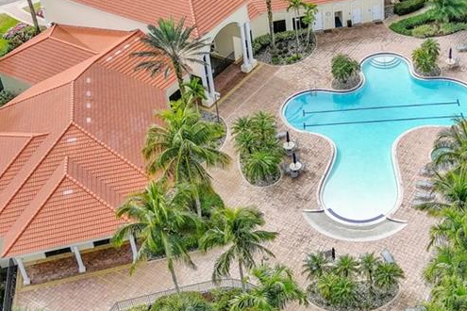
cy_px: 47
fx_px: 778
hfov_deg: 32.9
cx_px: 333
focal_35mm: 60
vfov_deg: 22.2
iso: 105
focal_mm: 10.57
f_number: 2.8
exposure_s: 1/850
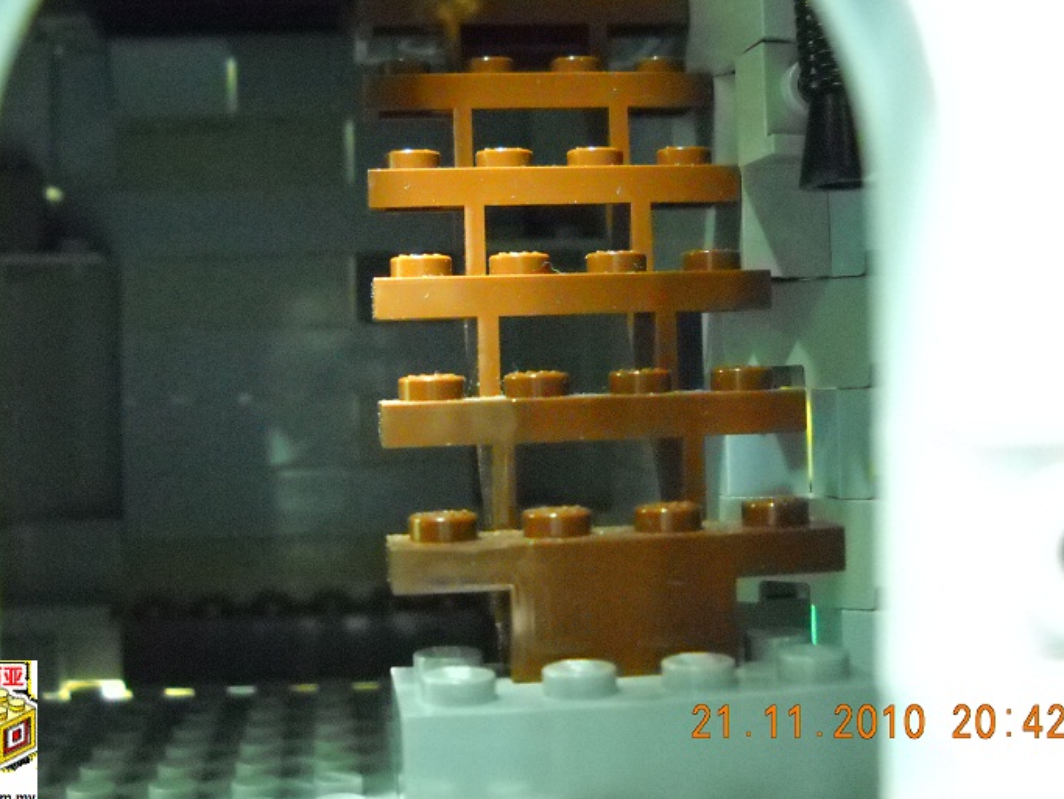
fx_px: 1476
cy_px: 352
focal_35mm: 48
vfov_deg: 30.3
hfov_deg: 39.6
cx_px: 495
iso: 1405
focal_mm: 6.72
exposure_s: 1
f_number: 3.1
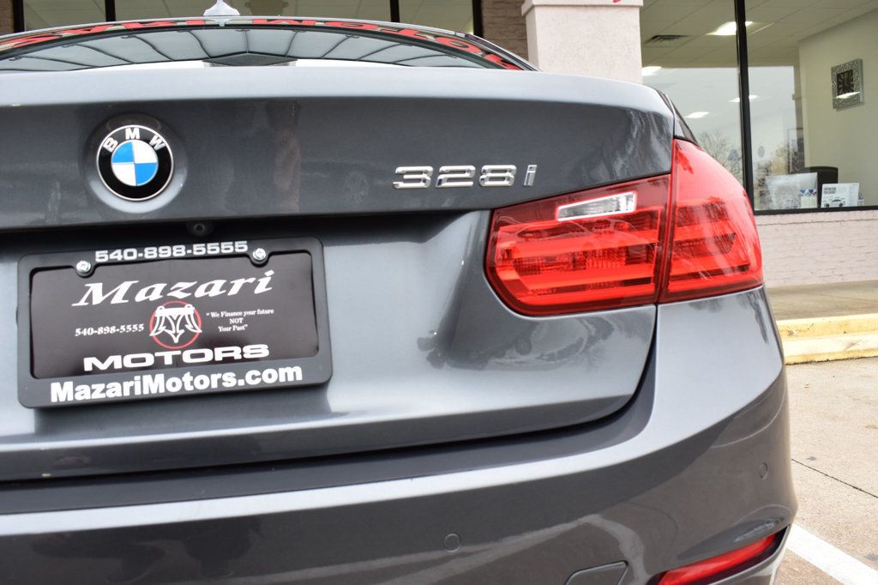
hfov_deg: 55.1
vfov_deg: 38.3
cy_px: 292
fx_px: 841
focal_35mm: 34
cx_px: 439
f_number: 8
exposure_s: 1/60
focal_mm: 23
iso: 400
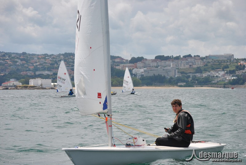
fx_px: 924
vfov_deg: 10.2
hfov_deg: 15.2
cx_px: 123
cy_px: 82
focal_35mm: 135
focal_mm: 90
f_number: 6.3
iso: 100
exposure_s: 1/640
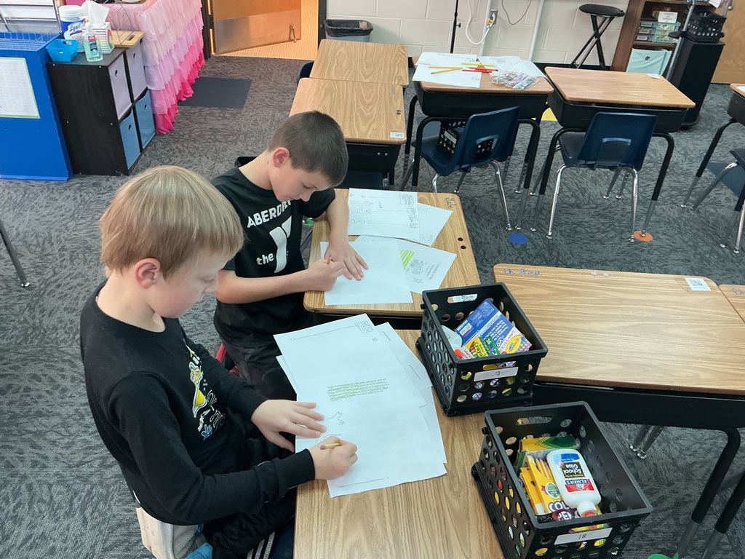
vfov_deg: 48.2
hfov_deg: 61.7
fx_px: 624
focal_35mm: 29
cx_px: 372
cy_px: 280
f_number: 1.8
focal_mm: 3
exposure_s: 1/60
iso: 125
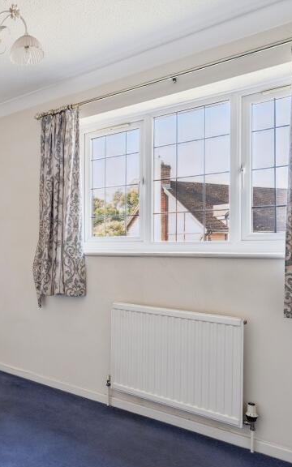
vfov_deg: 64.6
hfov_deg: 39.0
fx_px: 369
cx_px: 11
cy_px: 250
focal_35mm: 29
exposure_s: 1/8
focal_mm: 16
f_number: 5.6
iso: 320
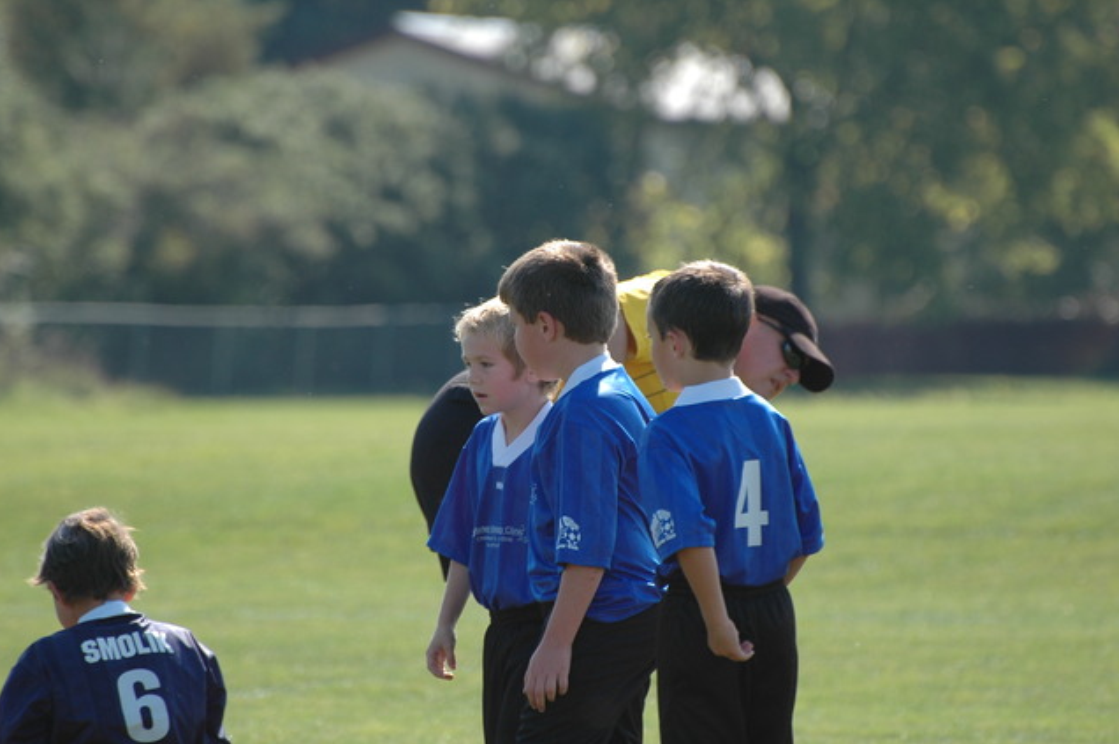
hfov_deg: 4.6
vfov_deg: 3.0
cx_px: 558
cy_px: 373
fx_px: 14069
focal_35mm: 453
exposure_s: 1/400
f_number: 5.6
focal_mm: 300
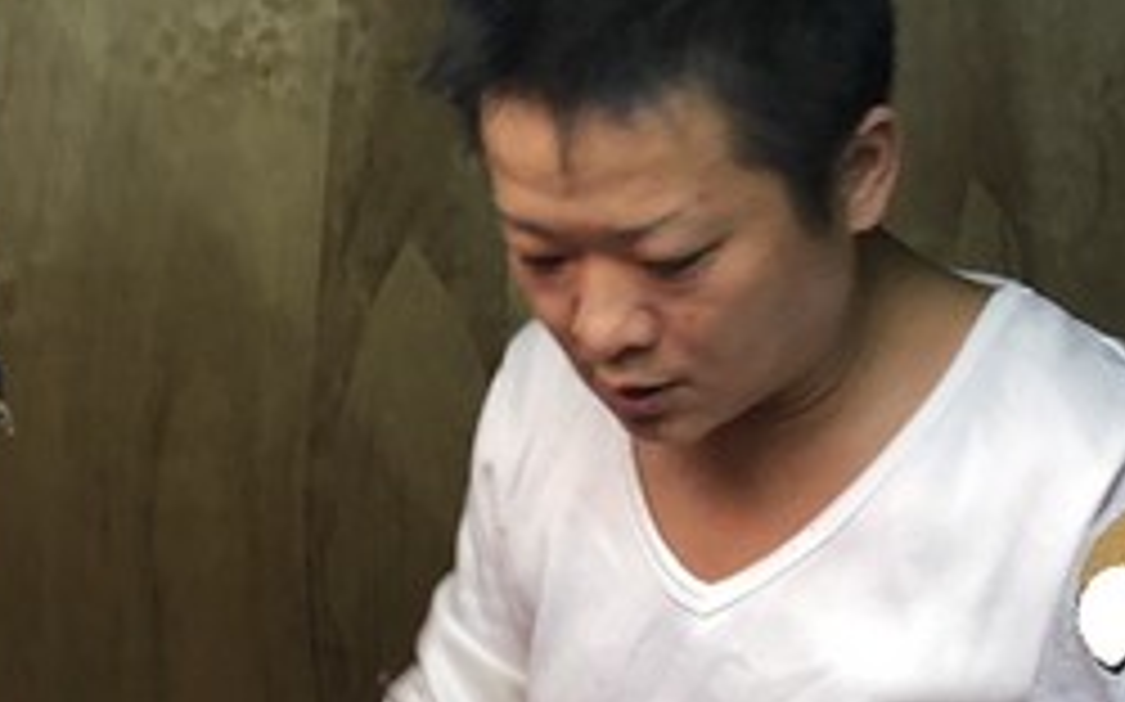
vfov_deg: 10.1
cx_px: 50
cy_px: 1188
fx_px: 3800
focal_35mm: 124
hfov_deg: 16.5
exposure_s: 1/24
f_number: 1.8
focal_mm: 3.99
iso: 40
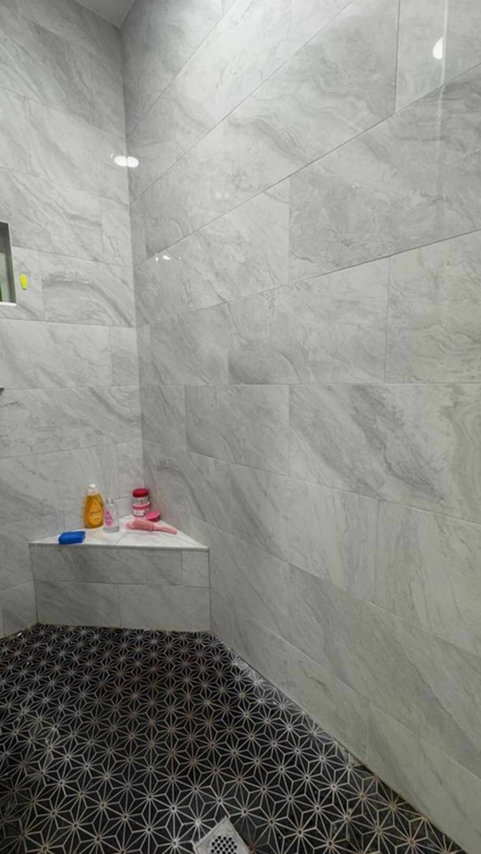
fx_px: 363
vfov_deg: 99.4
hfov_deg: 66.9
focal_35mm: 16
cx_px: 219
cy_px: 434
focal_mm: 2.22
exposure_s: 1/60
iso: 200
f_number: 2.2
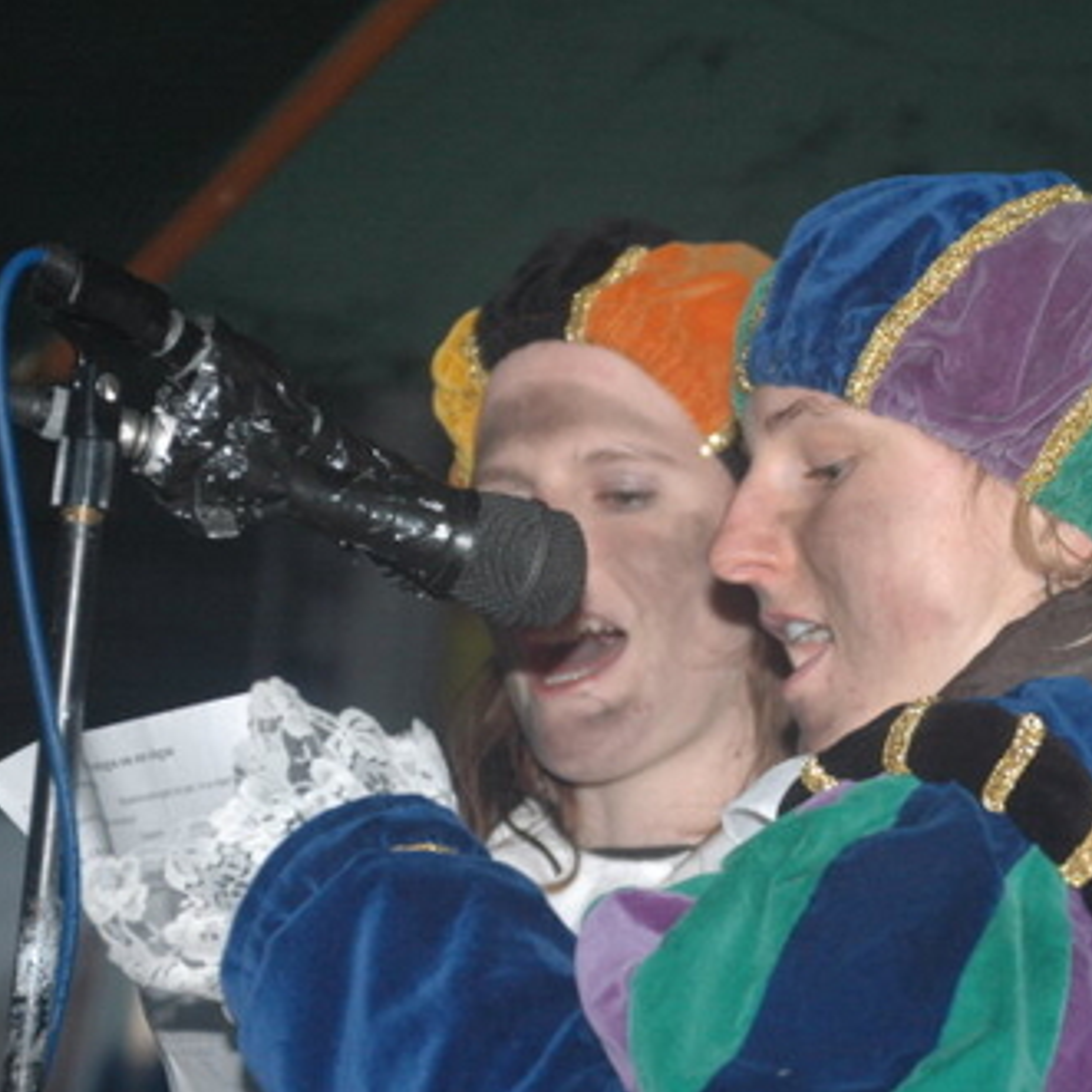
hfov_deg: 10.7
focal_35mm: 164
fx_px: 5840
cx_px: 676
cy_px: 546
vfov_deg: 10.7
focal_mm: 85
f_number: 4.5
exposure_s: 1/160
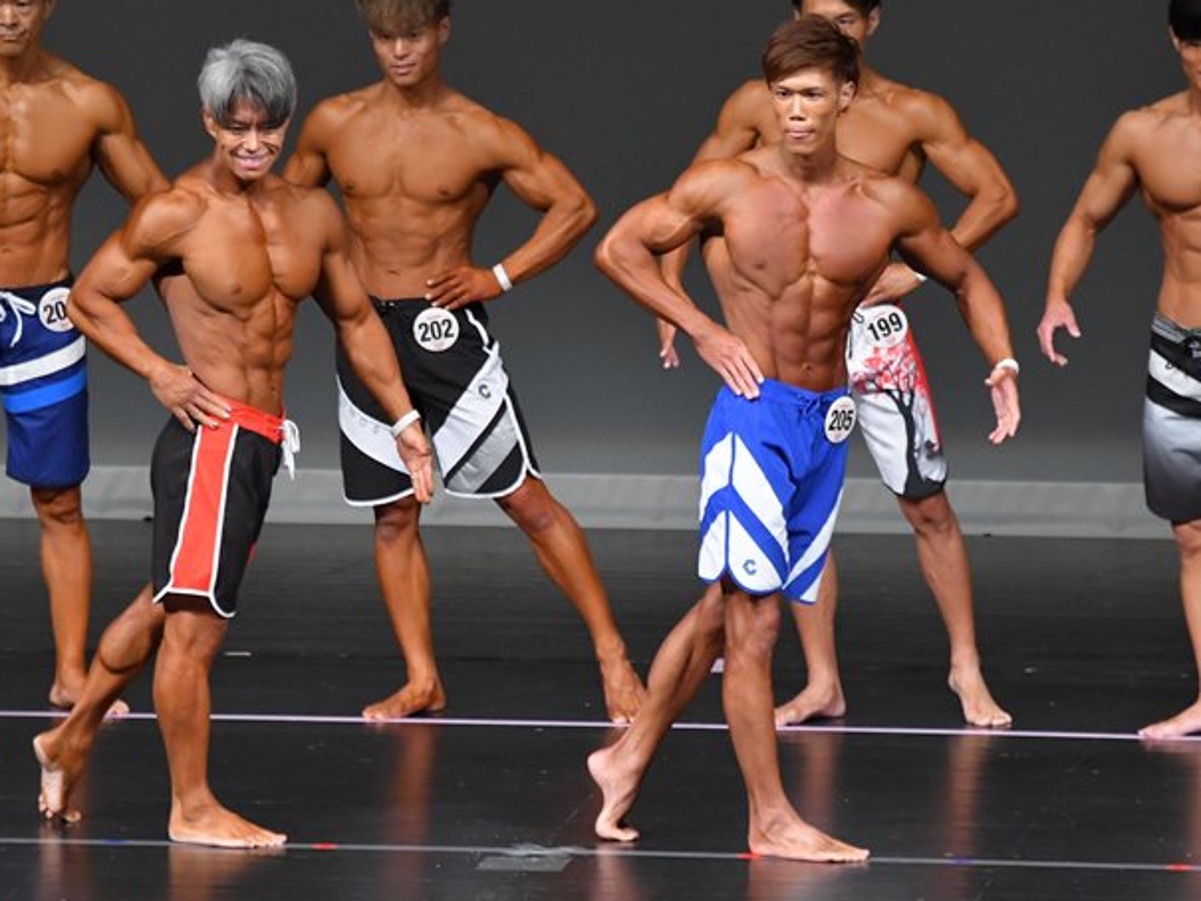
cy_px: 443
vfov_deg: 3.8
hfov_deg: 5.1
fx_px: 13464
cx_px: 585
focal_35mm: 388
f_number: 5.6
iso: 4000
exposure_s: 1/400
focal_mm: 210
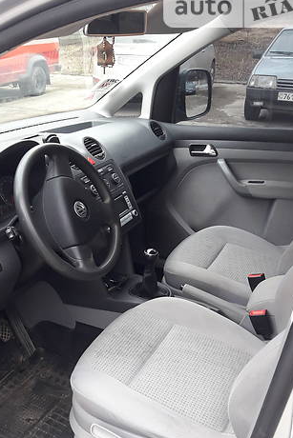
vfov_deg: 50.4
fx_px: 464
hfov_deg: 34.8
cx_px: 100
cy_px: 261
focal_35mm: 38
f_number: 1.9
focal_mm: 3.7
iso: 100
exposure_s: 1/50
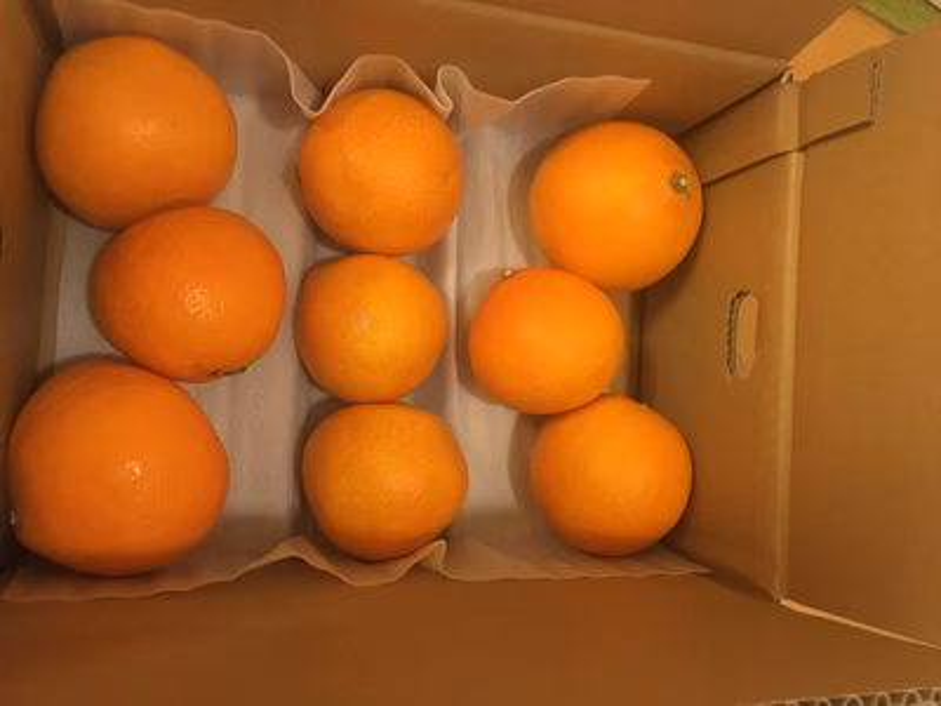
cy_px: 353
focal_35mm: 29
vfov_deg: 48.2
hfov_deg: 61.7
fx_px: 788
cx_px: 470
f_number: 2.2
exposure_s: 1/15
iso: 250
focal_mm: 4.15
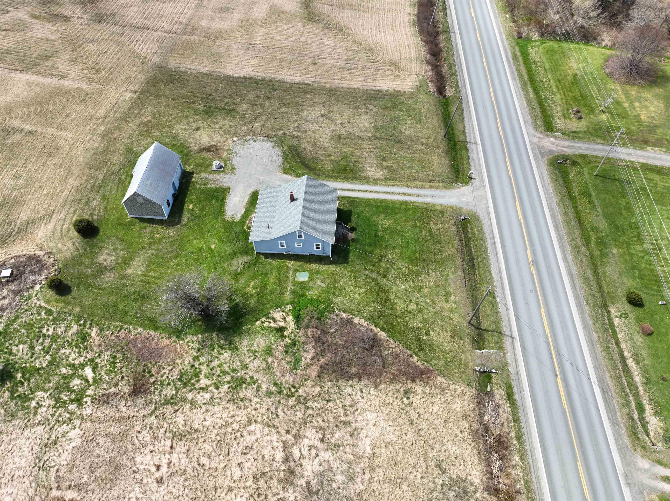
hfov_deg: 71.6
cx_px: 335
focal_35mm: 24
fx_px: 464
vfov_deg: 56.8
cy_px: 250
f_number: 2.8
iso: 100
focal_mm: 12.29
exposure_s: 1/1000
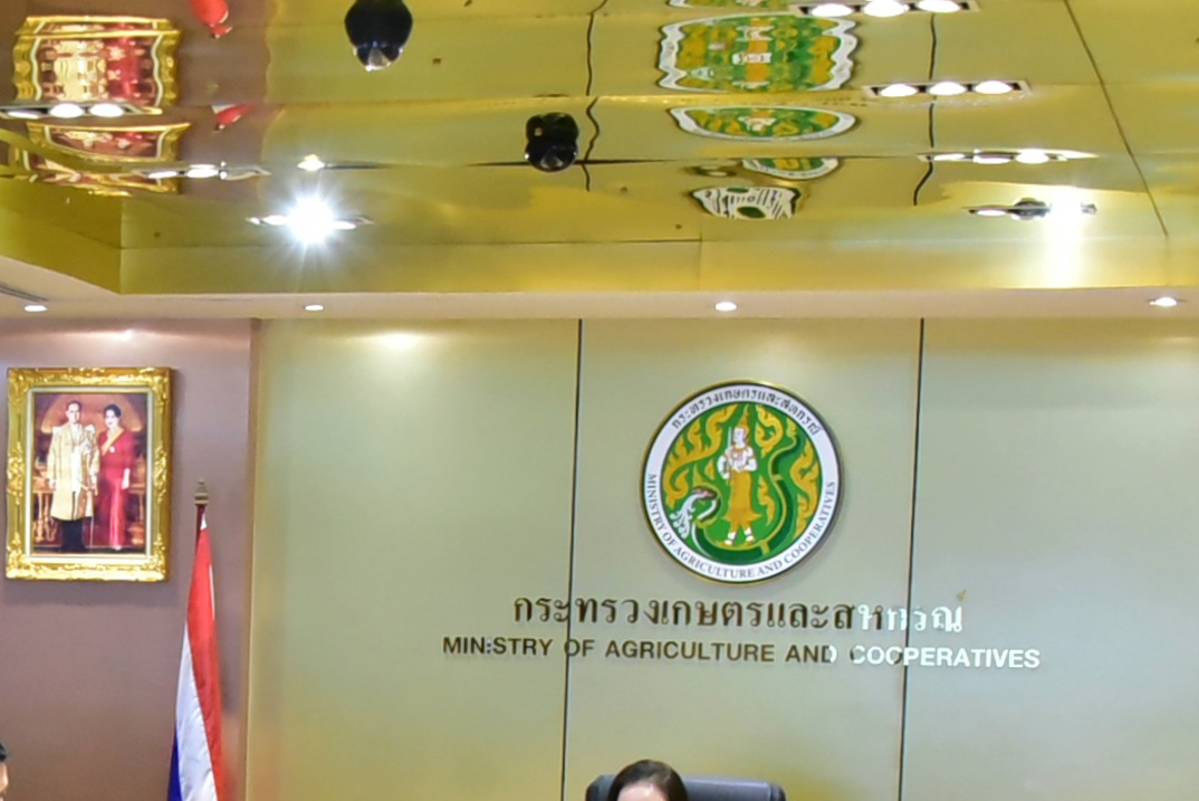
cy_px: 1023
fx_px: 3265
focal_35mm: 98
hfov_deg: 20.2
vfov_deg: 13.5
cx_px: 36
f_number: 5.6
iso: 10000
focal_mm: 38
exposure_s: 1/125
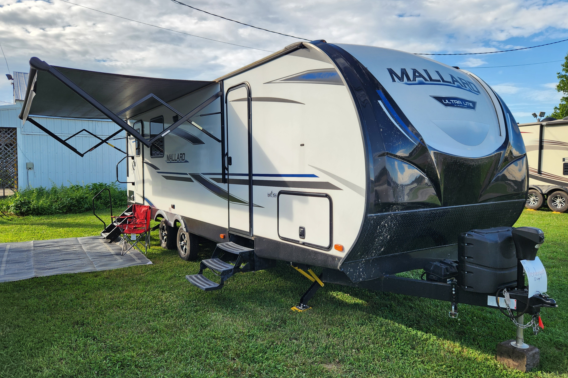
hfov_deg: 69.4
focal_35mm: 26
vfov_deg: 49.5
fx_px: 410
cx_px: 293
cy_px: 184
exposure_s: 1/707
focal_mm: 5.4
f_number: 1.8
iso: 20
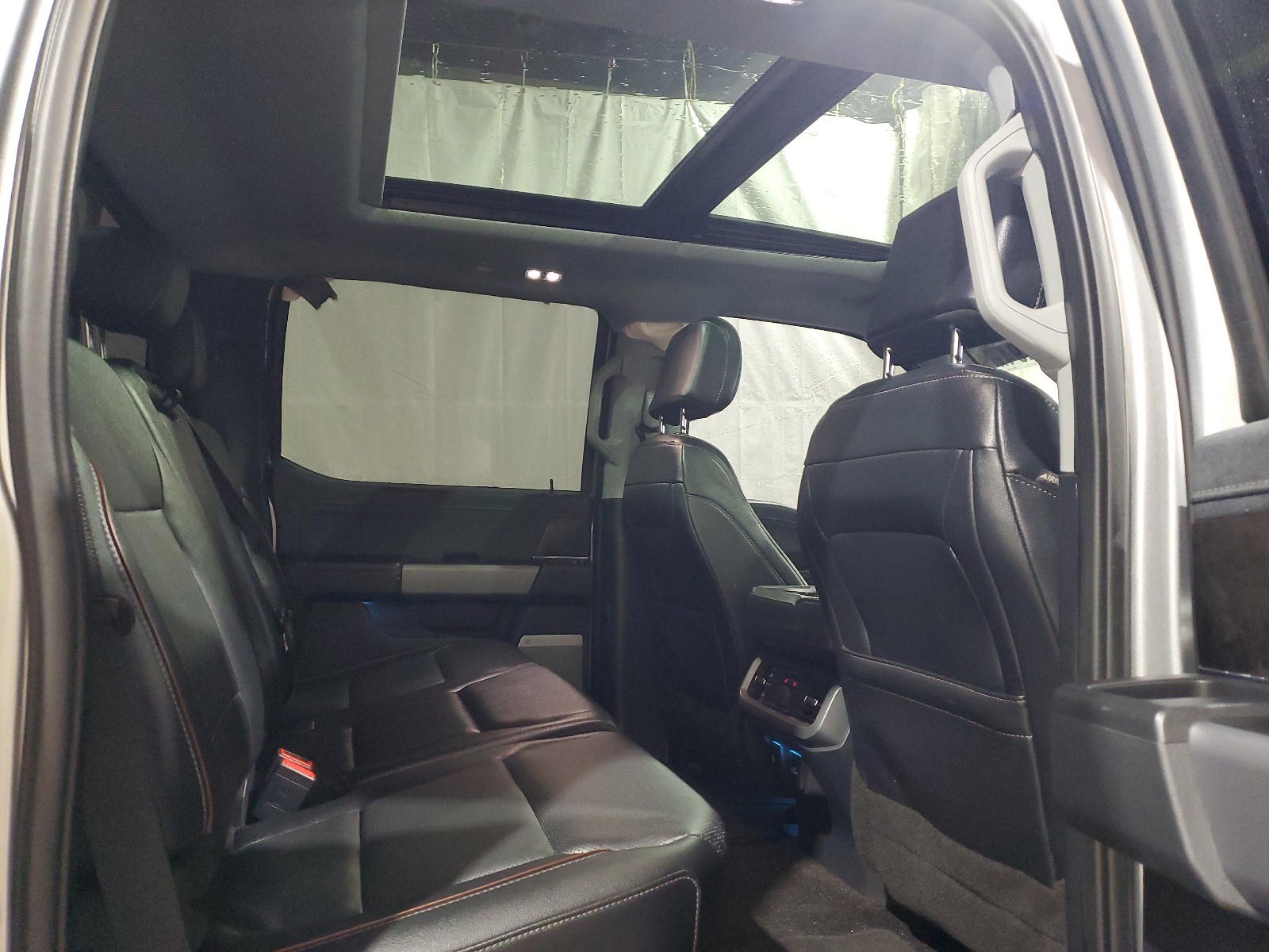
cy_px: 476
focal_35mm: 26
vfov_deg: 53.1
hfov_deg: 67.3
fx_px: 953
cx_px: 634
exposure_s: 1/20
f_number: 1.5
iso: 291
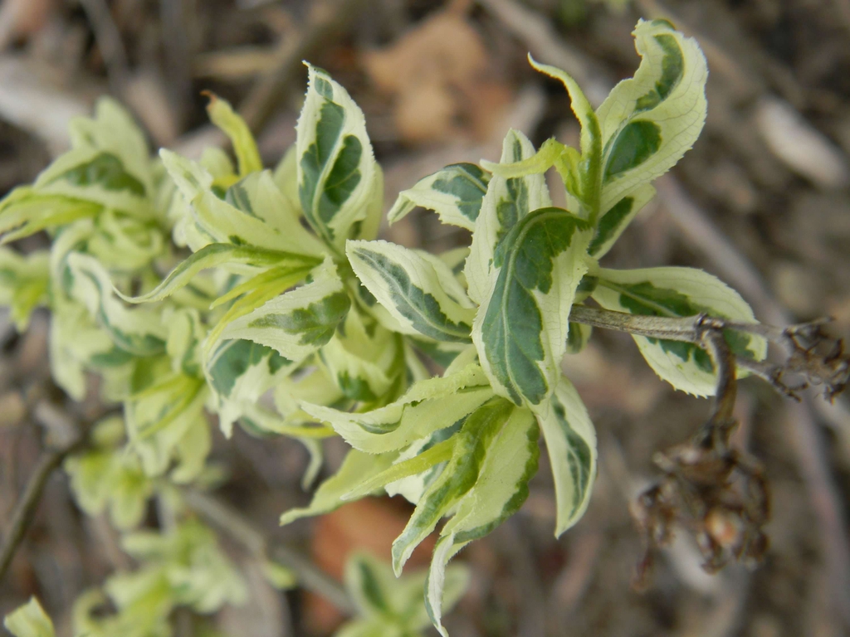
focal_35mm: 62
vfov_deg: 23.7
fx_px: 1522
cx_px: 425
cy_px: 318
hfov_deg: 31.2
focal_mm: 15.1
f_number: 4.5
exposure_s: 1/124
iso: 119
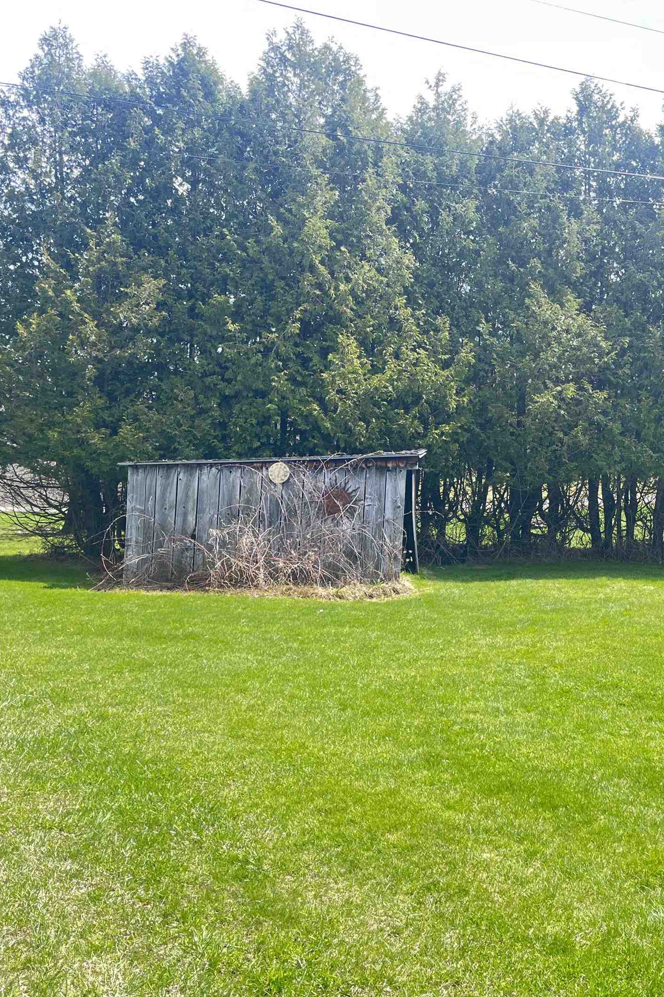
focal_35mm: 39
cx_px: 593
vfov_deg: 49.5
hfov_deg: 32.6
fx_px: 1079
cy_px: 472
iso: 50
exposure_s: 1/338
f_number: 1.6
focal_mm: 5.1
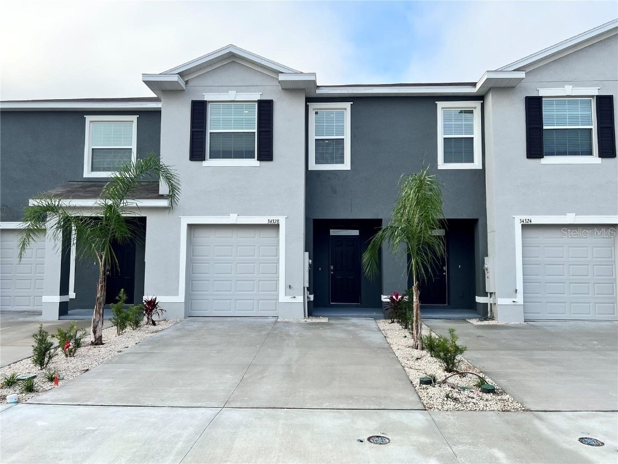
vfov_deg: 53.1
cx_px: 309
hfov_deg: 67.3
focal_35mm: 26
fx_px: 464
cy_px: 232
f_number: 1.5
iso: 50
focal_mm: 5.7
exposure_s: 1/2045
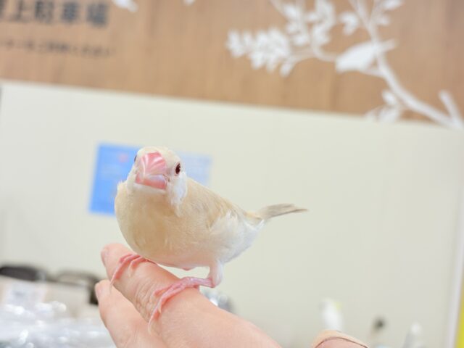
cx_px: 232
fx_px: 697
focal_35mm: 52
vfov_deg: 28.0
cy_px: 174
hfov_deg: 36.8
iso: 50
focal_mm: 5.96
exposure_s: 1/100
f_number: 1.6
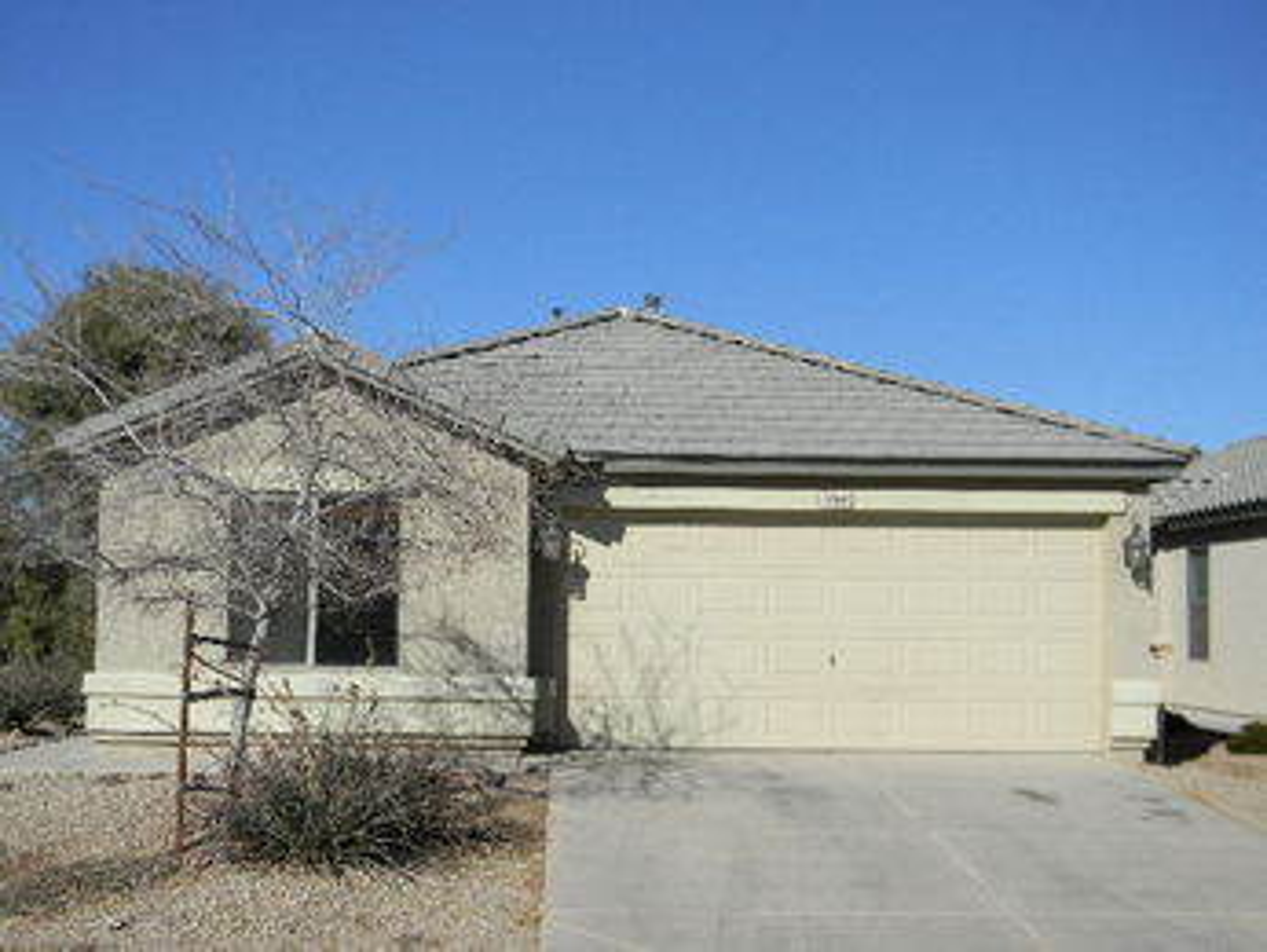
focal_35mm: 47
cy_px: 476
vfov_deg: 30.9
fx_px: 1721
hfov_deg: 40.4
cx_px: 634
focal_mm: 8.6
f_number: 7.8
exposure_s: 1/492
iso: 112
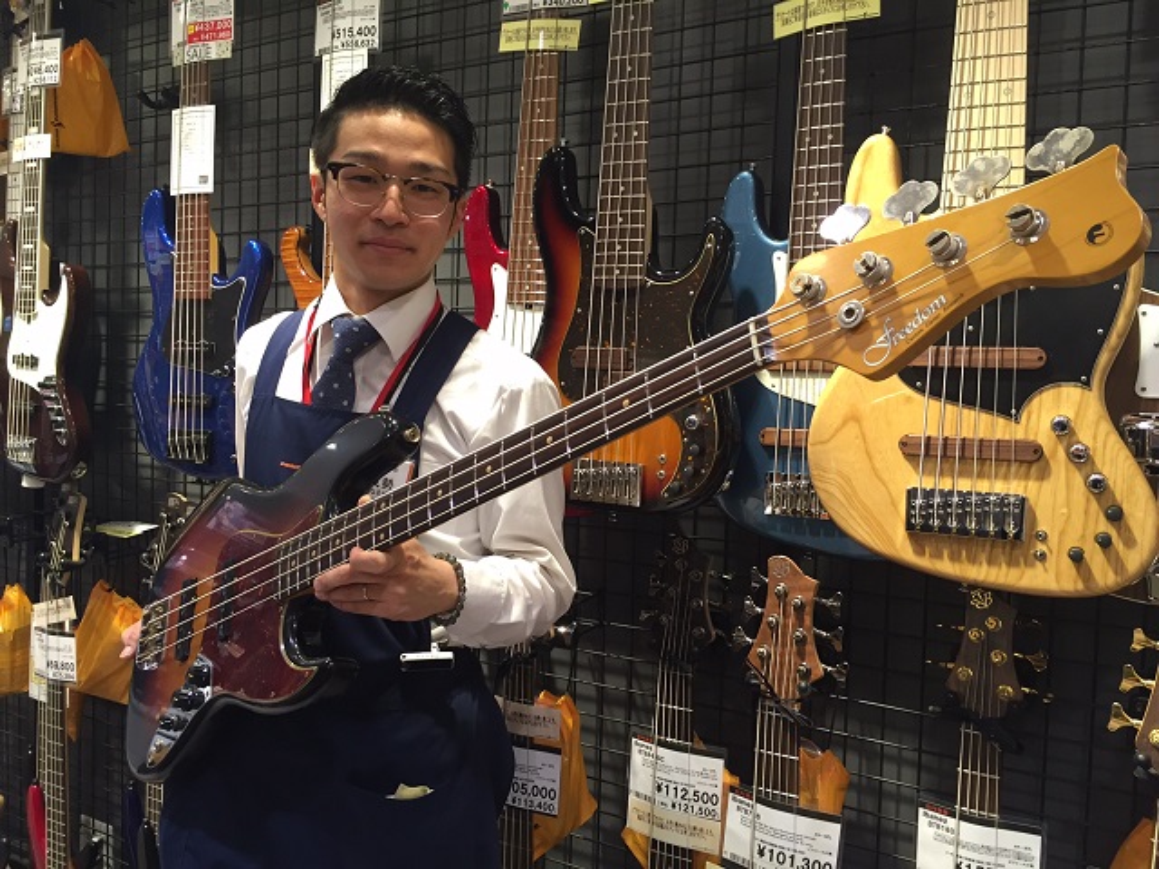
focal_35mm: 29
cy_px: 434
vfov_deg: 48.2
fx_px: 971
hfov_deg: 61.7
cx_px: 580
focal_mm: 4.15
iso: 80
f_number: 2.2
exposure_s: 1/30
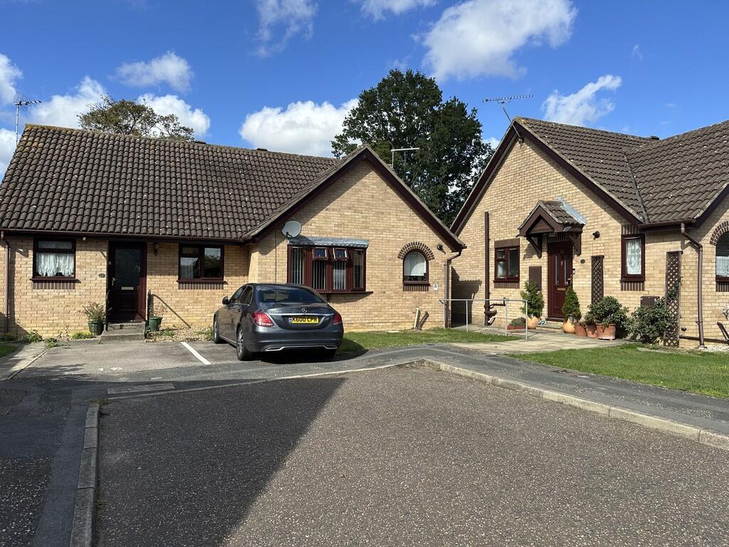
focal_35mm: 24
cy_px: 274
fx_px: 505
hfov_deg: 71.6
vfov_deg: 56.8
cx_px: 364
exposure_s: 1/3861
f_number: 1.78
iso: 80
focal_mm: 6.86
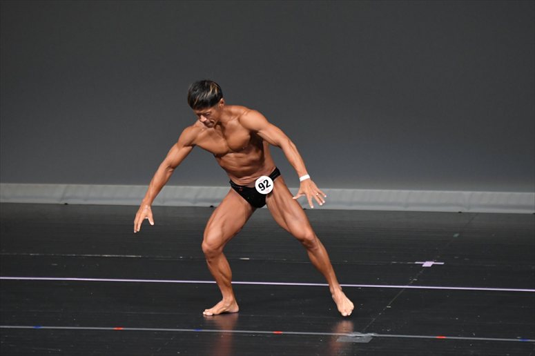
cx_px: 268
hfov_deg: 5.5
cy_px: 178
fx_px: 5570
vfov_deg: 3.7
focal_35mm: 375
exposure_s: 1/400
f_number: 5.6
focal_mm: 250
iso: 4000
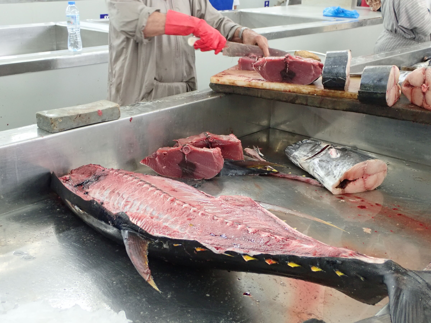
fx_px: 573
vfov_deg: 31.5
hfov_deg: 41.2
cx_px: 216
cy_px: 162
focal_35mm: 46
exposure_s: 1/30
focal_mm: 8.41
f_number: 4.5
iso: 800
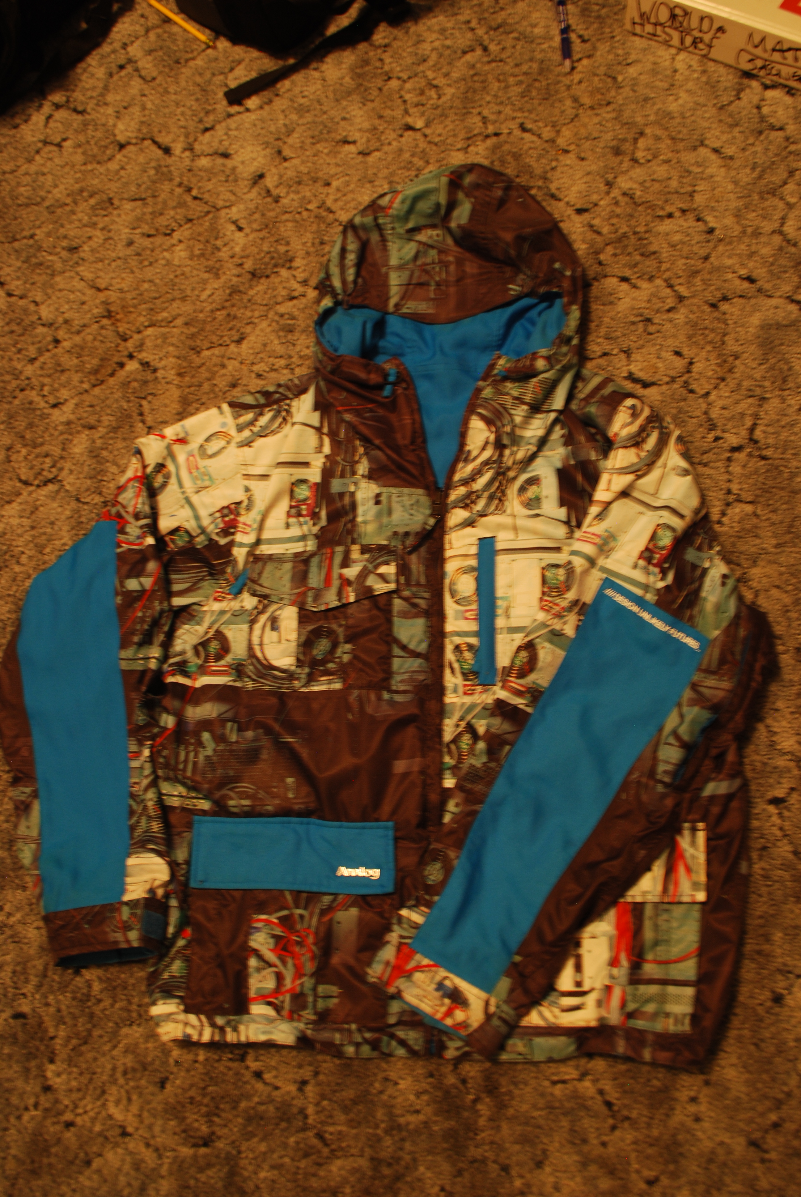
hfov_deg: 43.7
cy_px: 598
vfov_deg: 61.9
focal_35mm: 30
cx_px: 400
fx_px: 998
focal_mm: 20
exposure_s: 1/1.3
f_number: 7.1
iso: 200
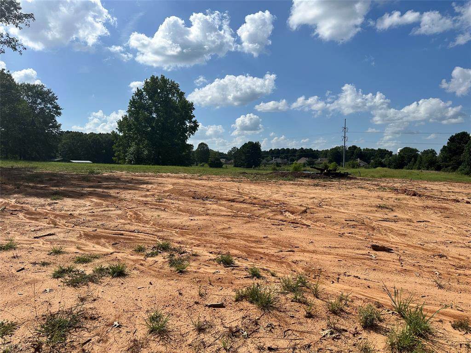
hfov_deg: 71.6
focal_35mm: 24
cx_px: 236
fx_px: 327
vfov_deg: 56.8
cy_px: 176
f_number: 1.78
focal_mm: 6.86
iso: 80
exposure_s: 1/8929
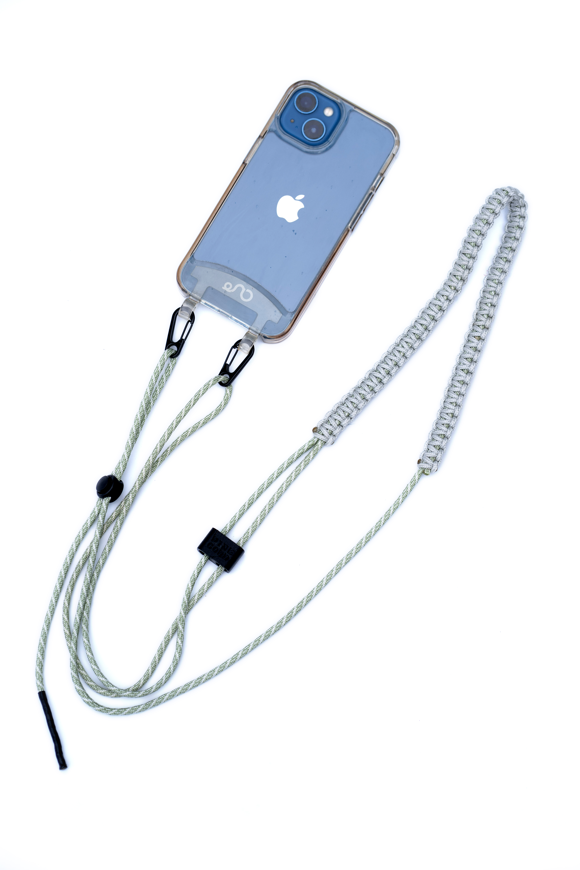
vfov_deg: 23.9
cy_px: 435
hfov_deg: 16.1
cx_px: 290
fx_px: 2054
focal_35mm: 85
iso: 200
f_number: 5.6
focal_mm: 85
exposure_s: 1/250
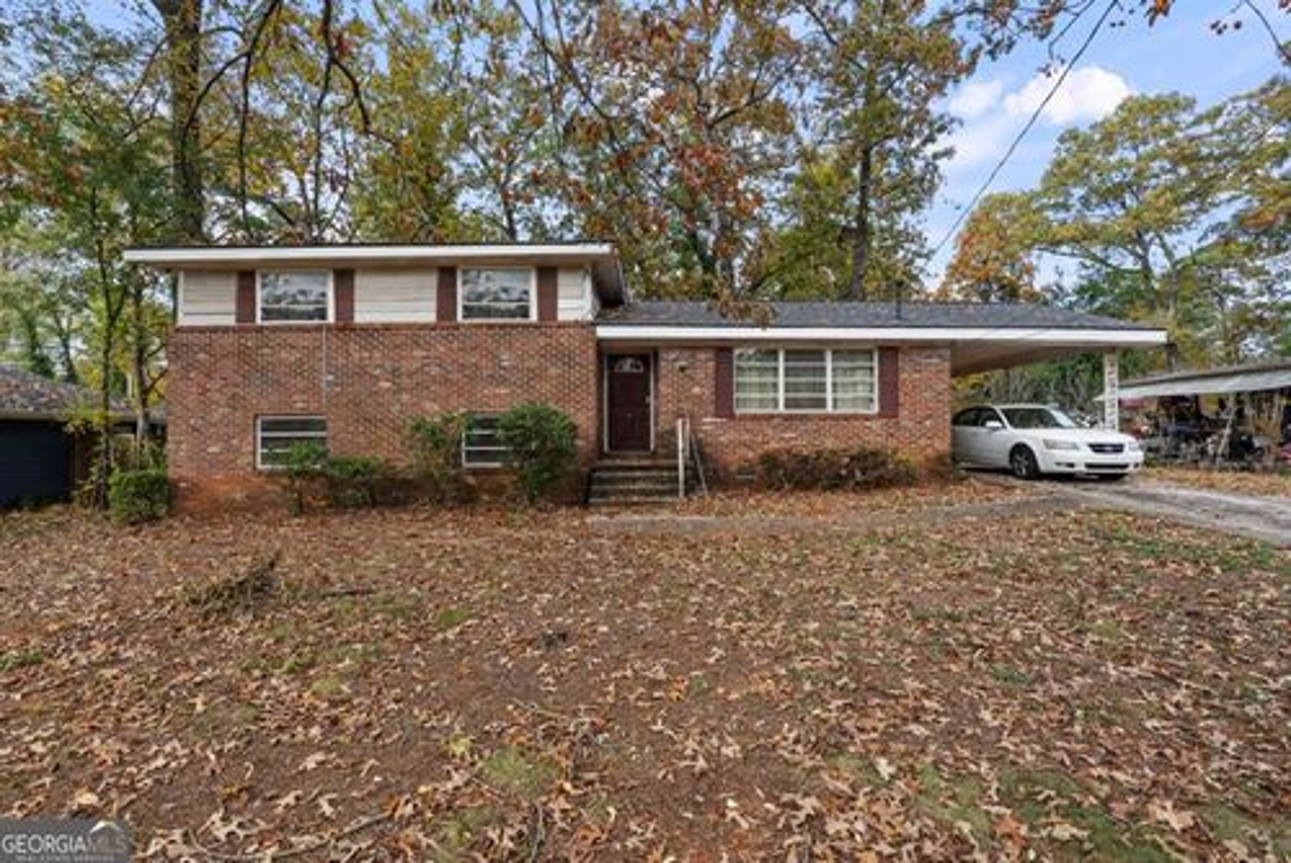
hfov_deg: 96.7
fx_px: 574
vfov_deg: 73.8
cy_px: 432
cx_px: 646
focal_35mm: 16
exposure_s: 1/25
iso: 200
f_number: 11
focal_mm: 16
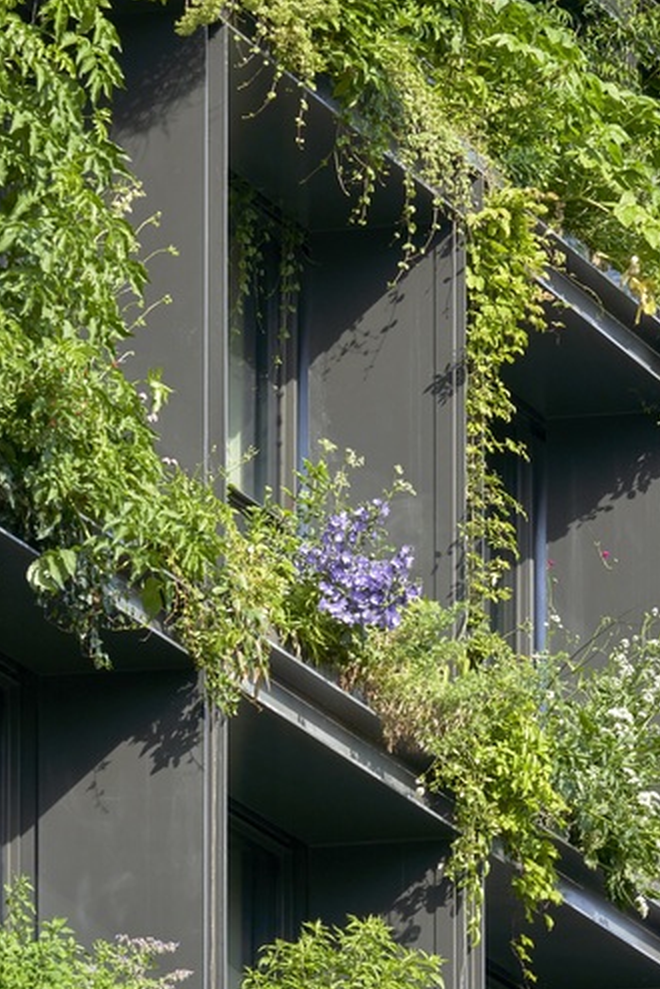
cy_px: 663
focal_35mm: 440
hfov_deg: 3.1
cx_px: 659
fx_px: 12099
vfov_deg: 4.7
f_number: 16
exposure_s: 1/125
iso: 200
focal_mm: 218
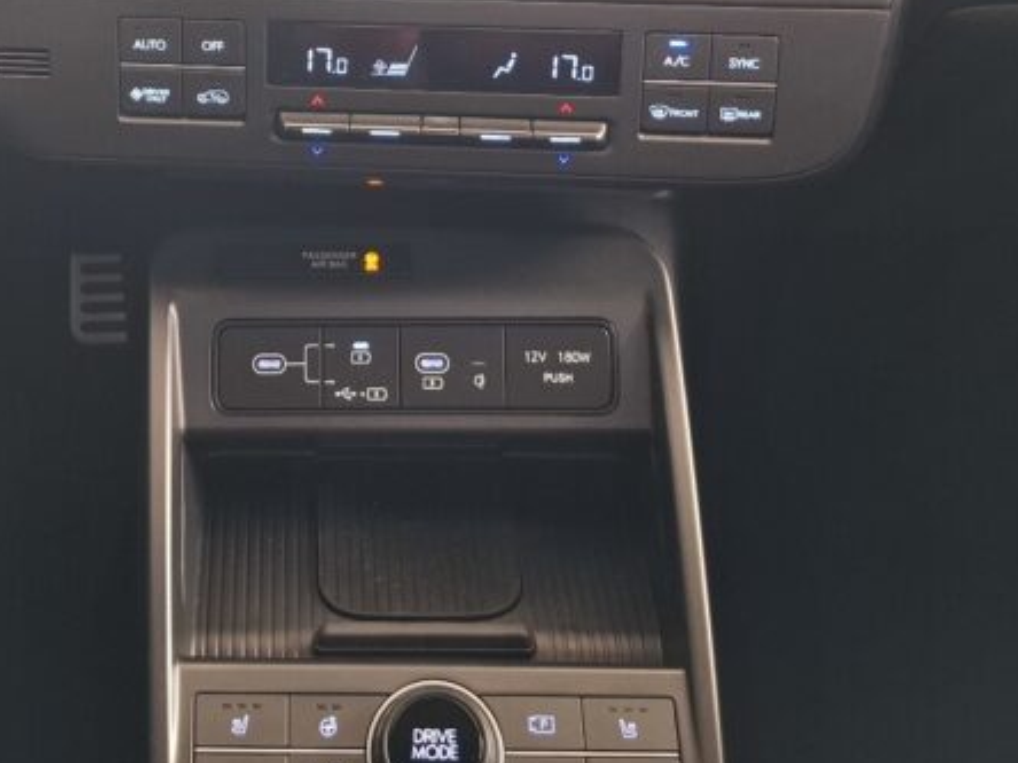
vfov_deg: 26.4
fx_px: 1559
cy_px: 44
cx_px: 355
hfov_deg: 35.9
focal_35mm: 53
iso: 250
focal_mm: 5.54
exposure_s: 1/50
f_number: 1.8
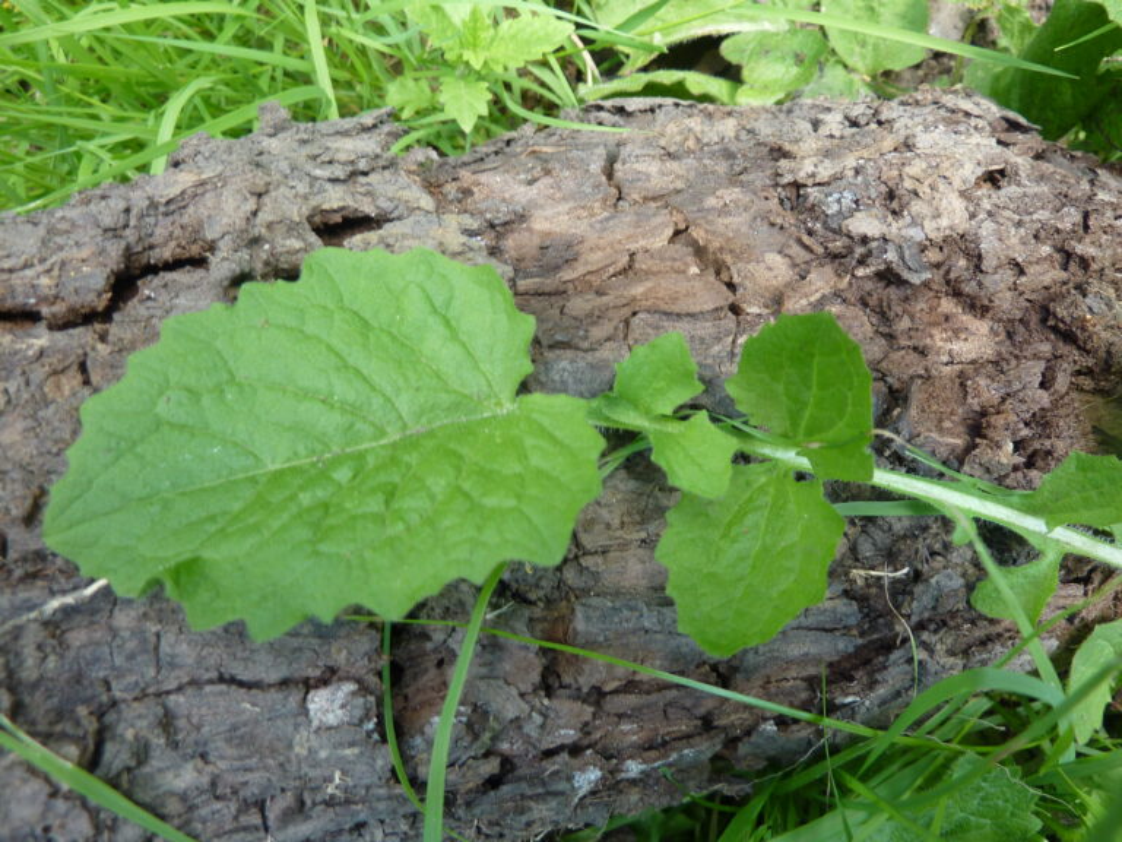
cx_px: 561
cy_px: 421
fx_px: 810
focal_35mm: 25
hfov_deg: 69.4
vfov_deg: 54.9
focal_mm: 4.1
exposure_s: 1/40
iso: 80
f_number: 3.3
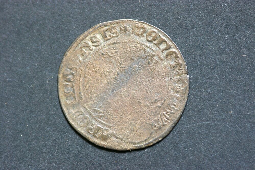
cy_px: 85
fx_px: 1115
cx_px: 128
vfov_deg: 8.7
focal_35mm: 158
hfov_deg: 13.1
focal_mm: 105
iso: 200
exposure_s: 1/8
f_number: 4
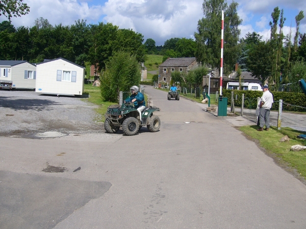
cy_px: 114
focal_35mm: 35
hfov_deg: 52.6
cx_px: 153
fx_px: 309
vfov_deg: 40.7
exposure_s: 1/500
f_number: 5.6
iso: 80
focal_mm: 5.8
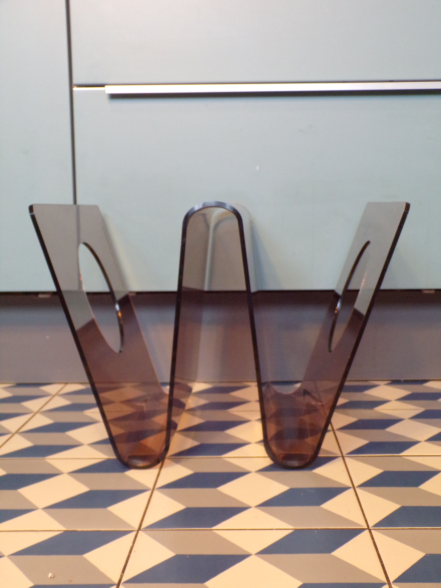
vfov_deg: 44.8
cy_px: 294
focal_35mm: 42
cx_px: 220
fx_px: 713
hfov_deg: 34.3
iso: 400
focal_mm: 7.6
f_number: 3.4
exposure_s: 1/13
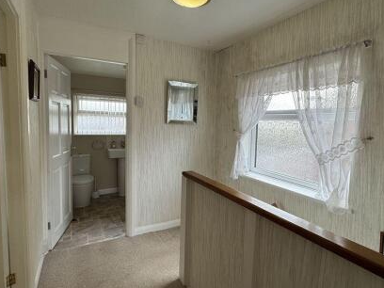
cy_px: 141
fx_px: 222
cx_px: 202
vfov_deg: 66.0
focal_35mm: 20
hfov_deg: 81.7
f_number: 2.2
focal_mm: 2.22
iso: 40
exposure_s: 1/100
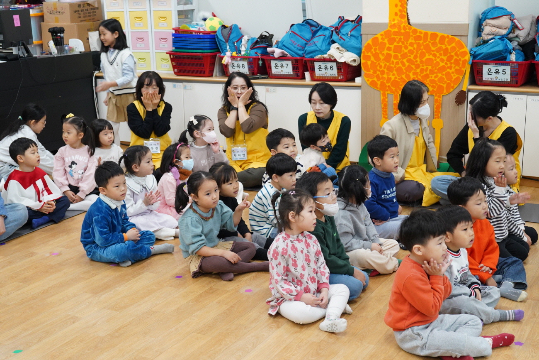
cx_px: 270
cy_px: 180
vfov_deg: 26.5
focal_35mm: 51
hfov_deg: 38.9
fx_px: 764
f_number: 5.6
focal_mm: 51
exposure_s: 1/80
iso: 2500
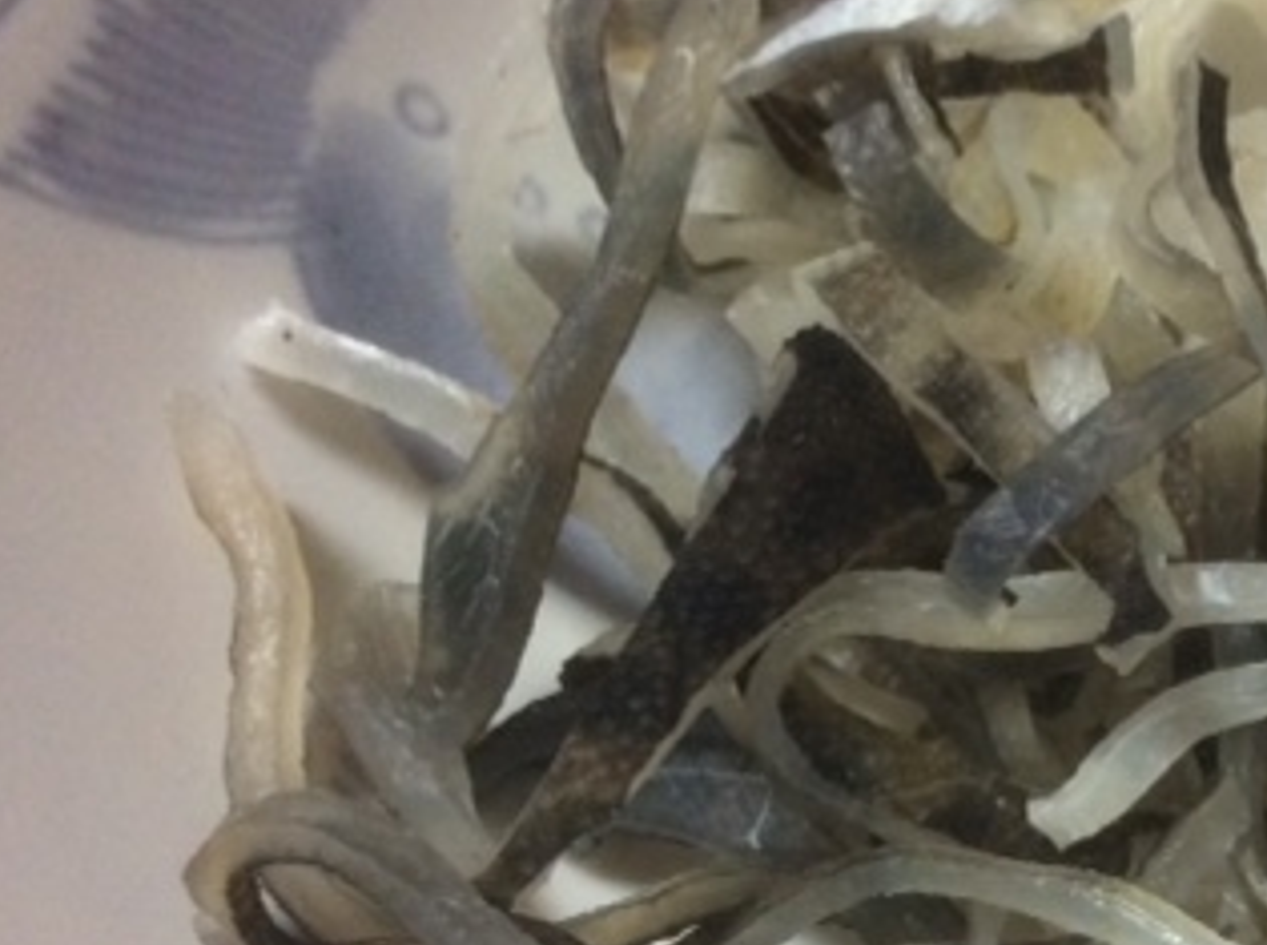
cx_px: 1126
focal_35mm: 65
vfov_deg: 22.4
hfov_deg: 28.8
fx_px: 2375
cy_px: 607
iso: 160
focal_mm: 3.3
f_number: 2.4
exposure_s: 1/24
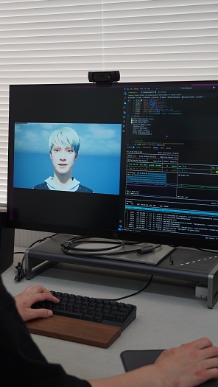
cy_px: 194
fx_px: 605
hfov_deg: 20.3
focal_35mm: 59
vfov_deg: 35.4
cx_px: 73
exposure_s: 1/160
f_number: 4
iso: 800
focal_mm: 37
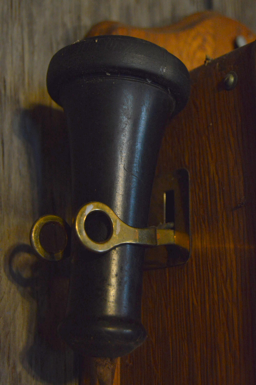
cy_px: 192
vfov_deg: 31.9
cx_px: 128
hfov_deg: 21.5
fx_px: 673
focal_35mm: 63
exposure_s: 1/80
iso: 1600
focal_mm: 42
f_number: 5
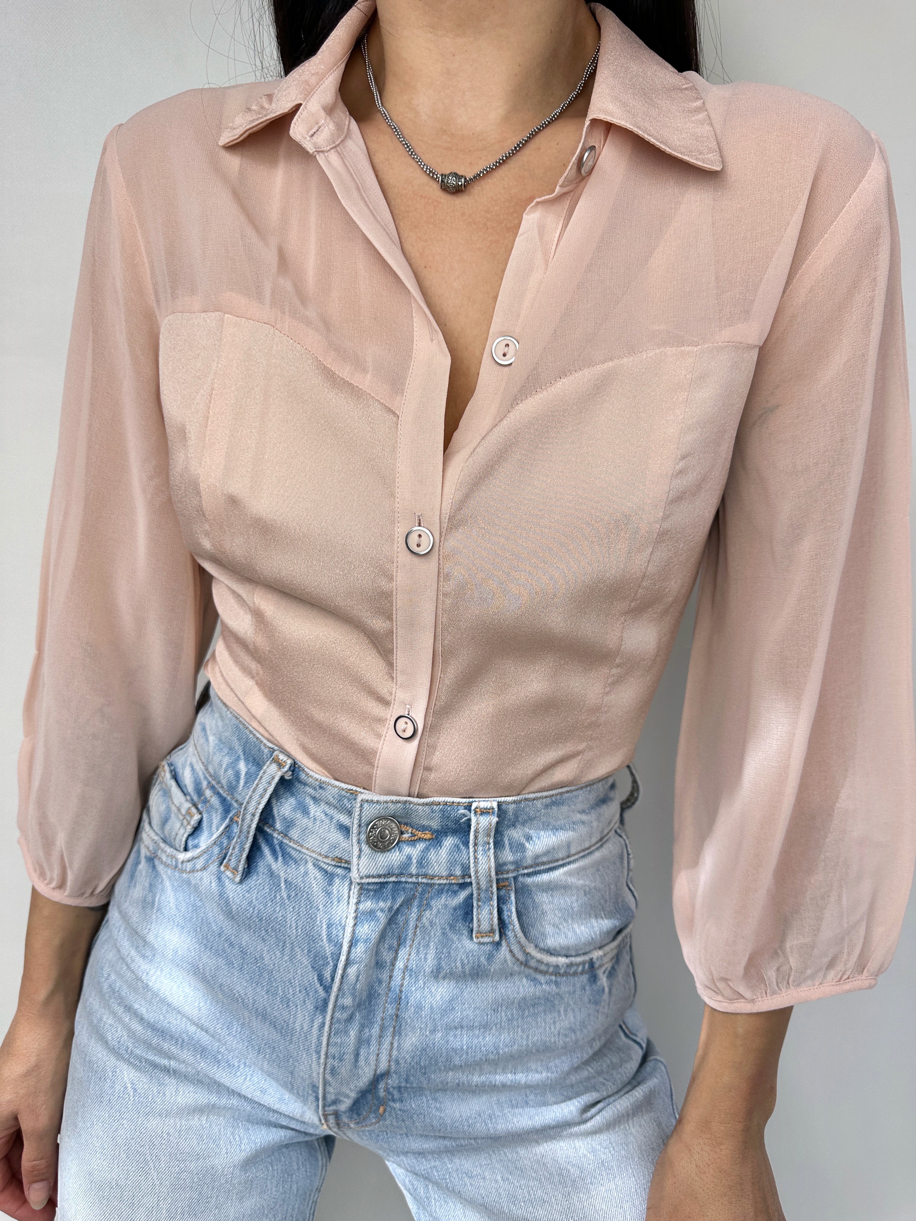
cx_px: 458
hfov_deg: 56.8
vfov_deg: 71.6
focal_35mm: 24
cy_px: 610
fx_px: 847
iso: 80
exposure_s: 1/421
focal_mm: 6.86
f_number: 1.78
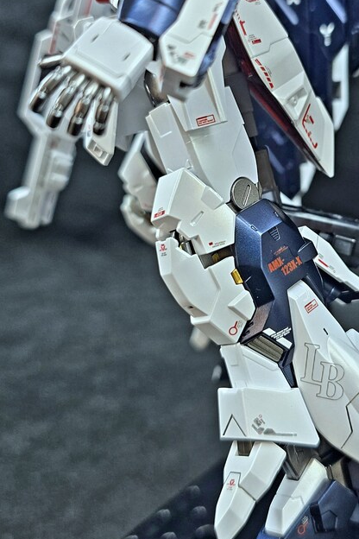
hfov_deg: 28.9
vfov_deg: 42.6
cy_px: 220
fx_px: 688
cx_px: 264
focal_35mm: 46
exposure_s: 1/120
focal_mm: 6.3
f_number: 1.7
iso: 250
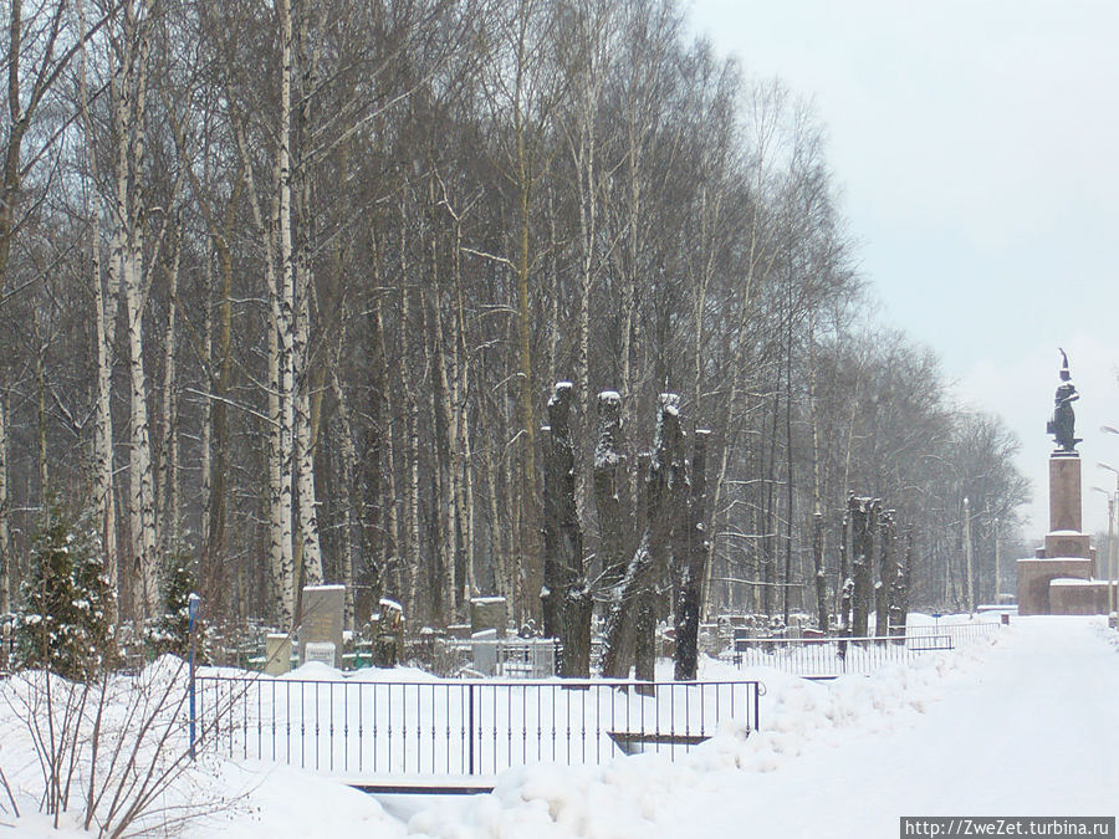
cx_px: 560
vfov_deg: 14.1
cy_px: 420
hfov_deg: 18.7
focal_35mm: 105
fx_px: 3394
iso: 100
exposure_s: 1/30
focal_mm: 17.4
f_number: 5
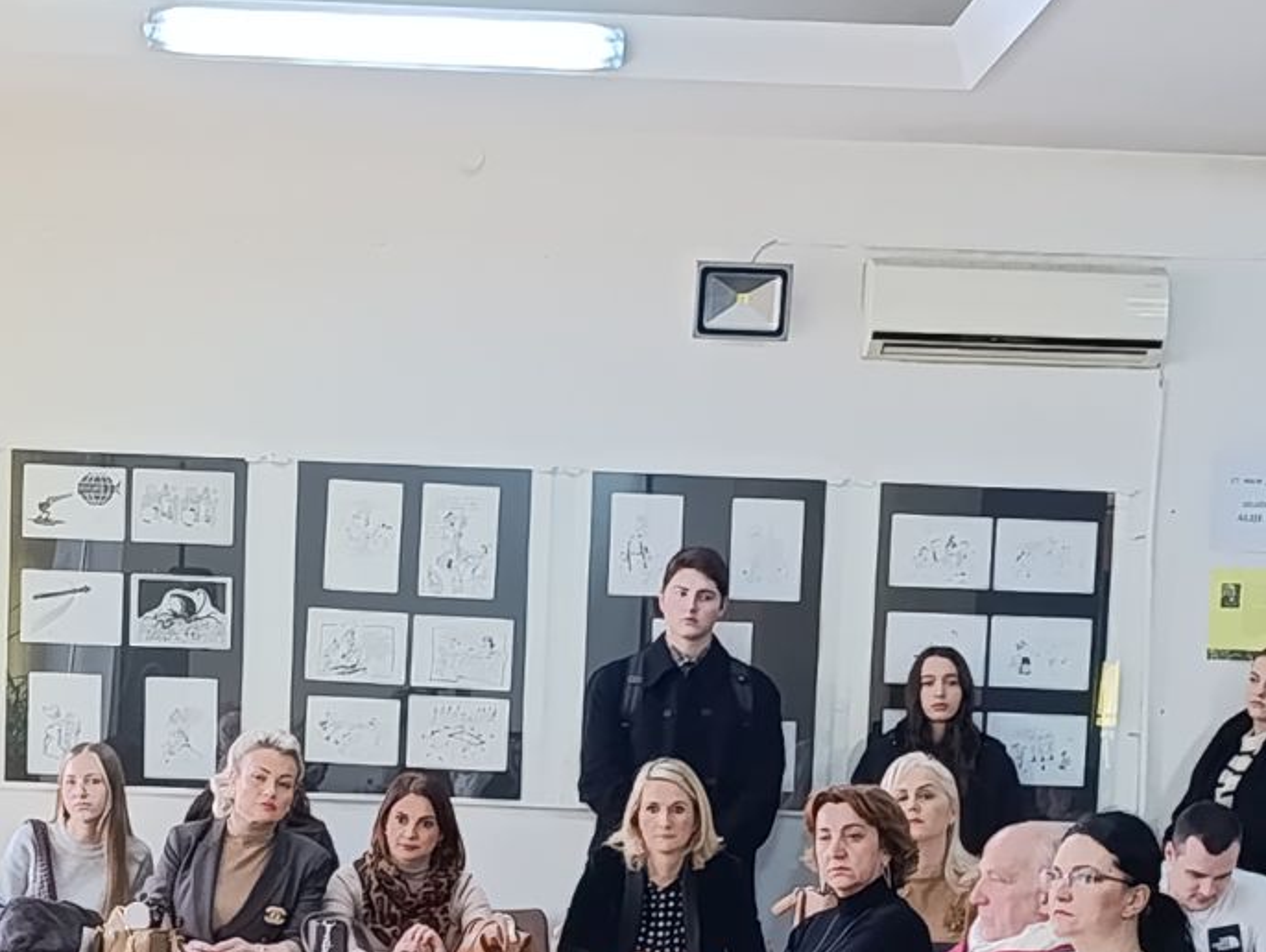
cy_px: 927
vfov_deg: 16.0
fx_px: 3332
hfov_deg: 21.5
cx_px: 500
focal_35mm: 91
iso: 800
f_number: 1.6
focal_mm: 6.14
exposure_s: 1/50
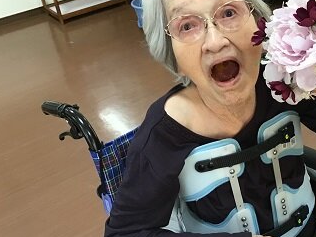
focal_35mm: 49
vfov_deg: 29.7
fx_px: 447
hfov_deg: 37.8
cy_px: 124
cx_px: 244
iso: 40
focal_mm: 3.3
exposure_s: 1/30
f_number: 2.4
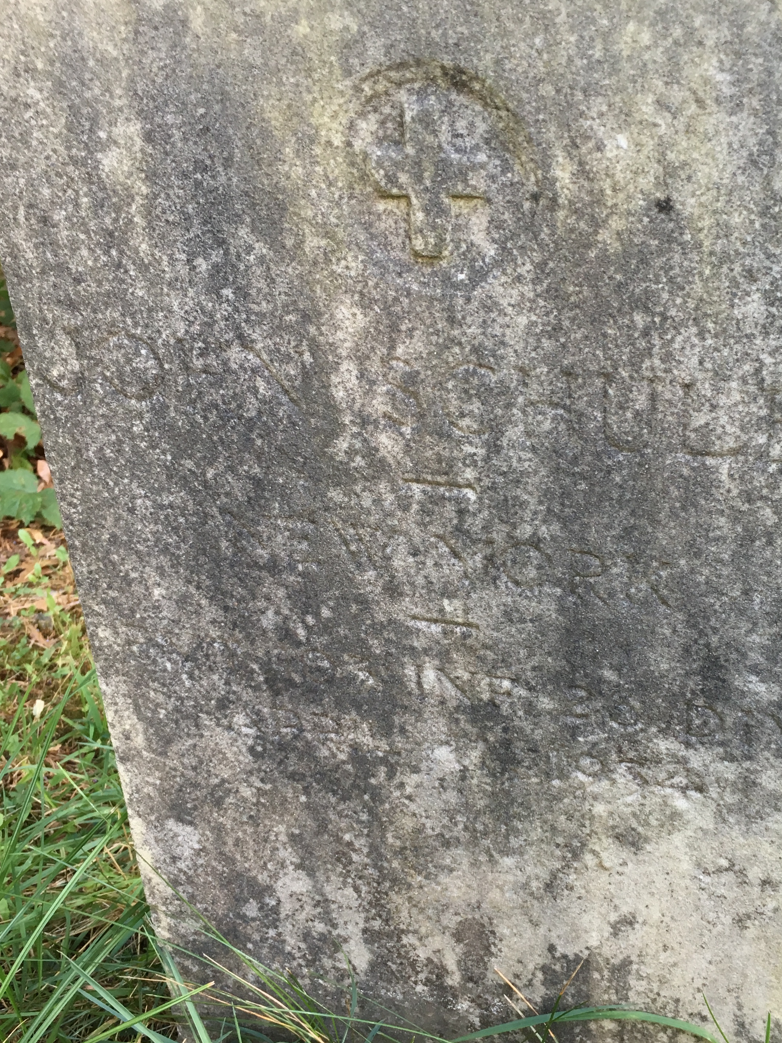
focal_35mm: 41
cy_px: 560
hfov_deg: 35.0
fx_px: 1235
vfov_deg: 45.7
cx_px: 474
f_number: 2.2
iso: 25
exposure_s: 1/40
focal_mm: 4.15
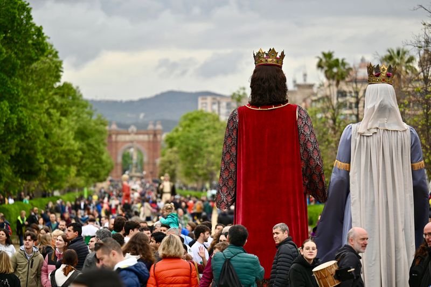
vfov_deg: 11.0
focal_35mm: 125
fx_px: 1496
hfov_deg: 16.4
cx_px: 216
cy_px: 144
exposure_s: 1/640
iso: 110
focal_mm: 125
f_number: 2.8
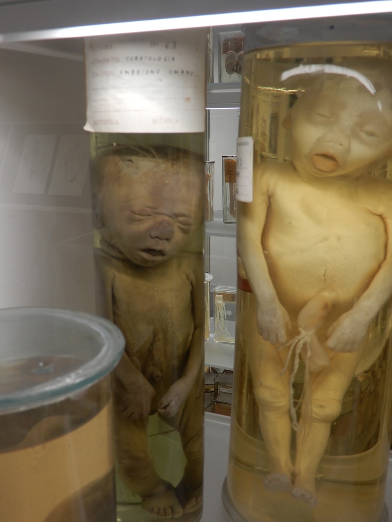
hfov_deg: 37.7
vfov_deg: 49.0
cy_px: 261
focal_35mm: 38
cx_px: 196
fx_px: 574
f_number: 4
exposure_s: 1/30
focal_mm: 6.8
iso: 80
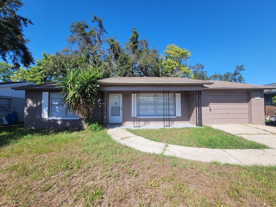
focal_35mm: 13
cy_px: 104
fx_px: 104
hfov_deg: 106.2
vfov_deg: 89.9
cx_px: 138
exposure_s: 1/1145
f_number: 2.2
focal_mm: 2.2
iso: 50
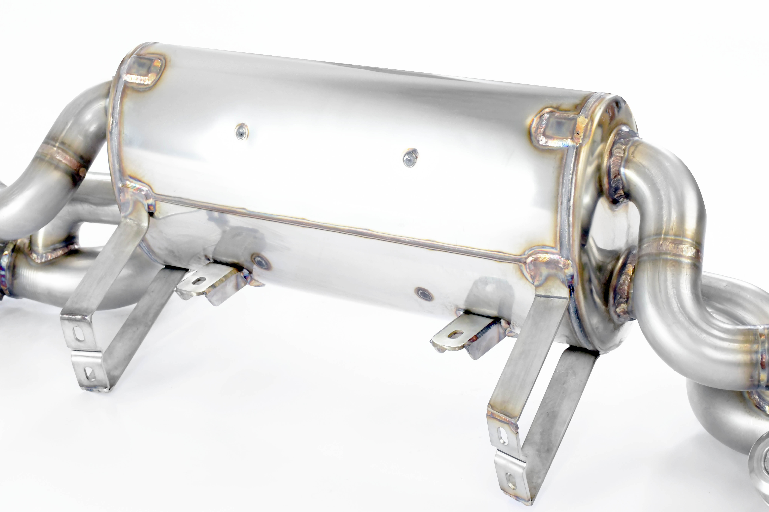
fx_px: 1666
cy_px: 261
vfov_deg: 17.5
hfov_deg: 26.0
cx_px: 367
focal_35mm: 78
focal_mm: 48
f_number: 10
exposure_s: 1/160
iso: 4000
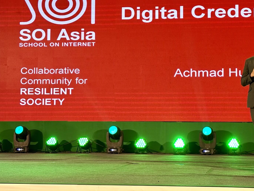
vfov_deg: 16.5
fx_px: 653
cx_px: 169
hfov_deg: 21.9
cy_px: 56
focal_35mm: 89
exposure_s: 1/60
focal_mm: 6.86
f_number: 1.78
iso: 100
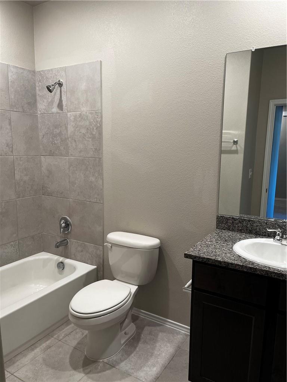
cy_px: 191
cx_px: 144
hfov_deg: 53.1
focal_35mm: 26
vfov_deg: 67.3
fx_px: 287
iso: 125
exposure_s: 1/120
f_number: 1.6
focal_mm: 5.1
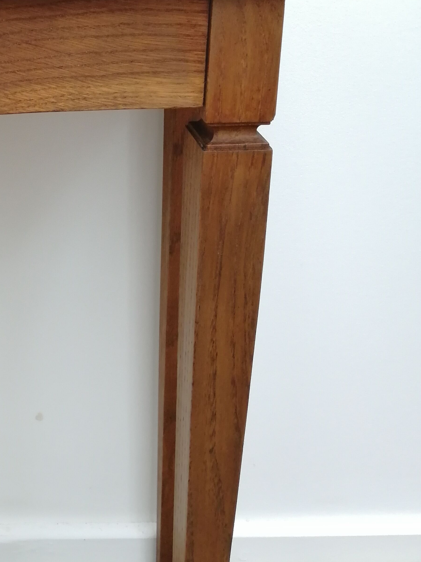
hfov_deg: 23.9
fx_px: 940
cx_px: -16
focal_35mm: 58
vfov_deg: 31.3
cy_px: 28
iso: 200
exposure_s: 1/100
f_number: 1.8
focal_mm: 3.95
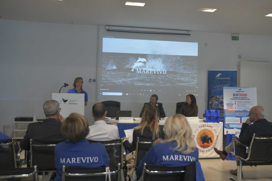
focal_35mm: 35
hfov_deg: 54.4
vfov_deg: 37.9
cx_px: 136
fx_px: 264
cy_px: 90
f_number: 3.5
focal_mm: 35
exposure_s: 1/640
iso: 2000
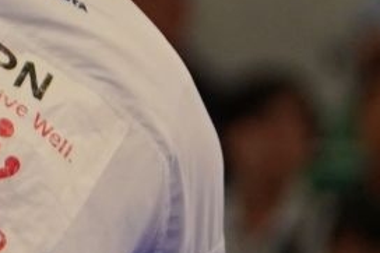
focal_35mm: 1668
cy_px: 82
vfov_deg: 0.8
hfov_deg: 1.2
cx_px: -866
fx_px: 17595
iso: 1250
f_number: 2.8
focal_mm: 168
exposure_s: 1/1000
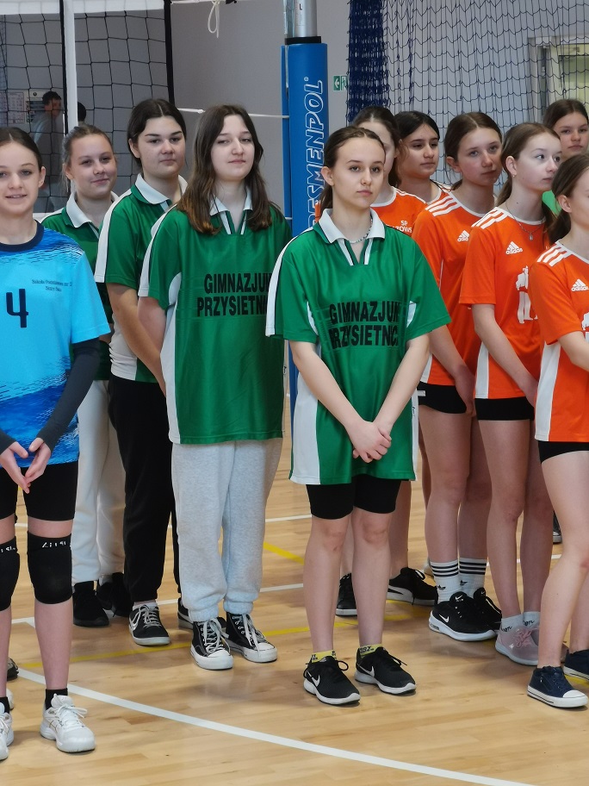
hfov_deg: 15.1
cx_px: 294
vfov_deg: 20.0
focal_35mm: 98
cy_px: 393
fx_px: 2223
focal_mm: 7.48
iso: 125
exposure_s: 1/50
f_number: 2.4
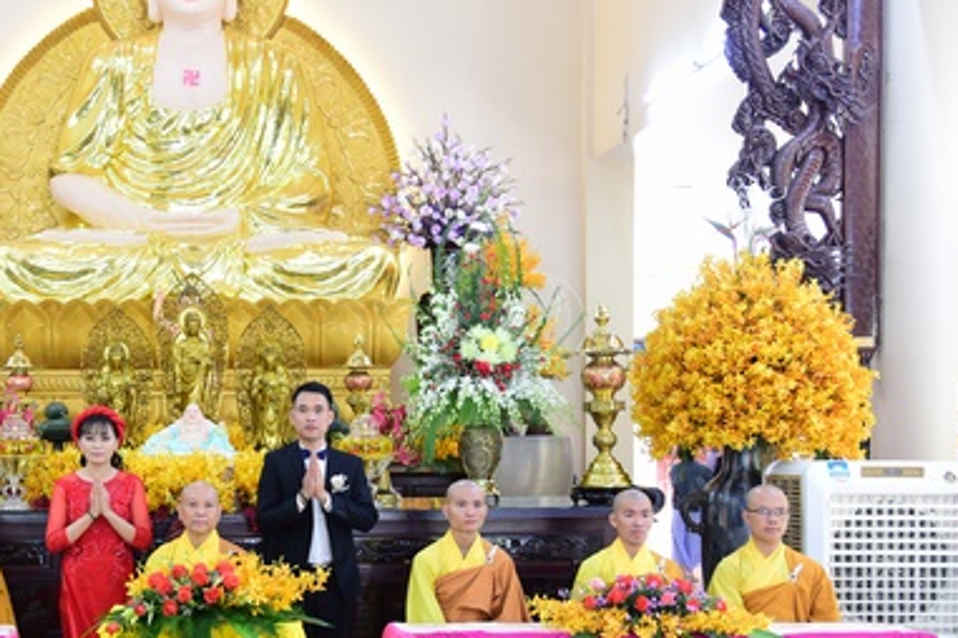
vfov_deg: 23.2
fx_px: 1543
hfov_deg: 33.5
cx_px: 196
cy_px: 442
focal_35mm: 58
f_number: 4
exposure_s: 1/50
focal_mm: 34
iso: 1600
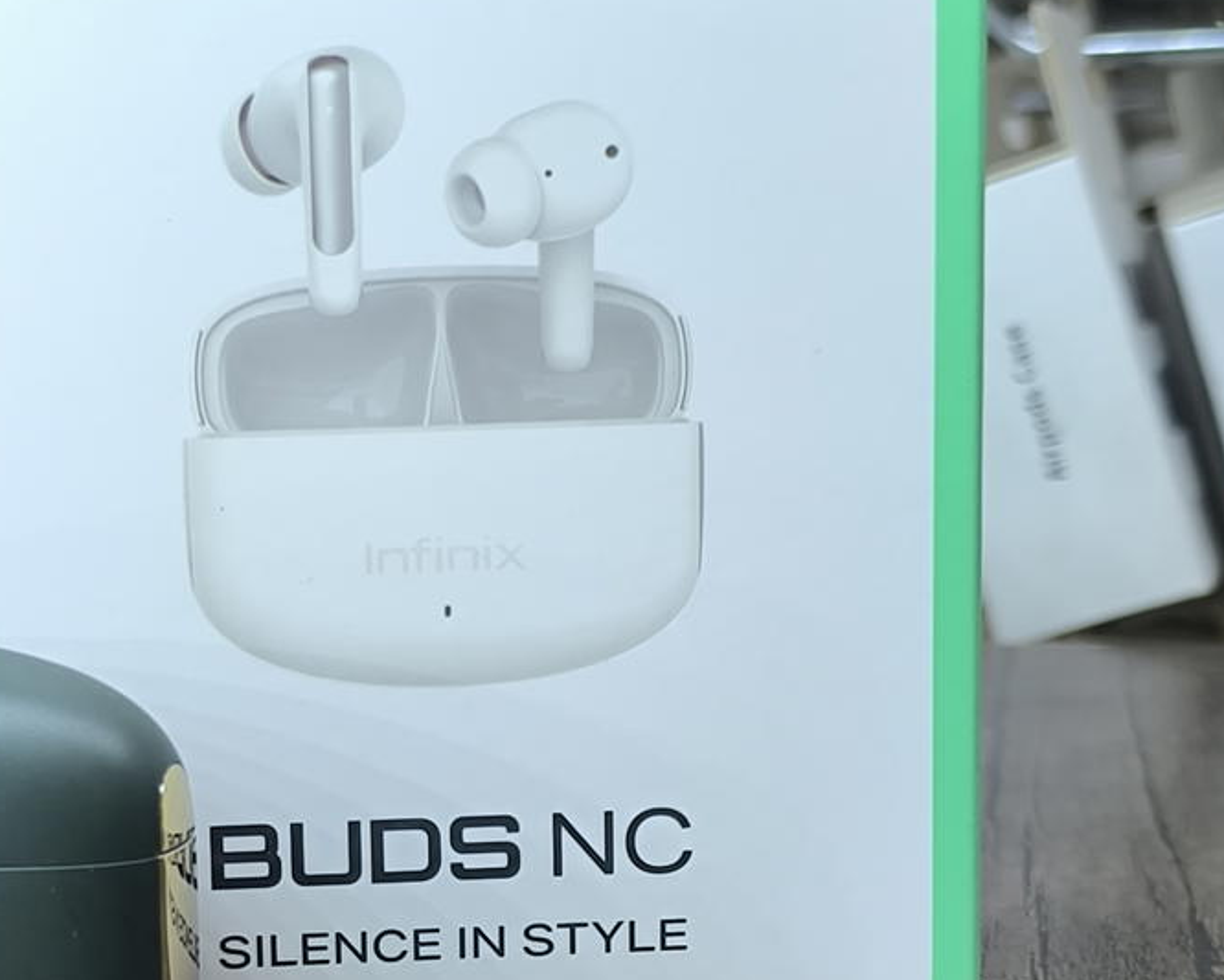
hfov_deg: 23.1
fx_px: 2971
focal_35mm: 82
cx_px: 366
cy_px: 685
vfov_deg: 18.6
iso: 100
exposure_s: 1/100
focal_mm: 6.14
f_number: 1.65
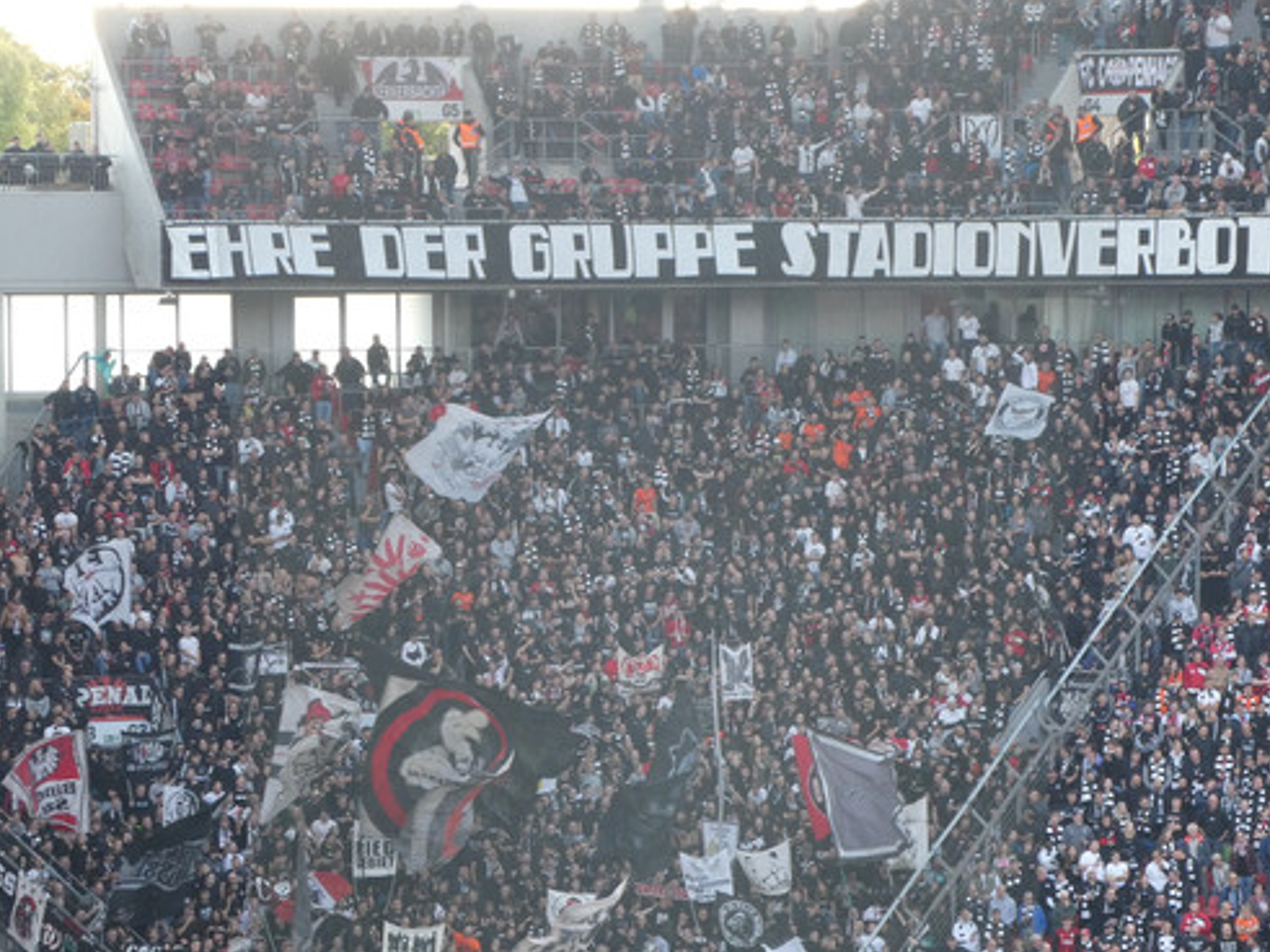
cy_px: 603
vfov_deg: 8.4
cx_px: 577
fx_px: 6456
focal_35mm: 176
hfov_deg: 11.2
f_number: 5.3
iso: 200
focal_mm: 24.2
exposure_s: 1/80
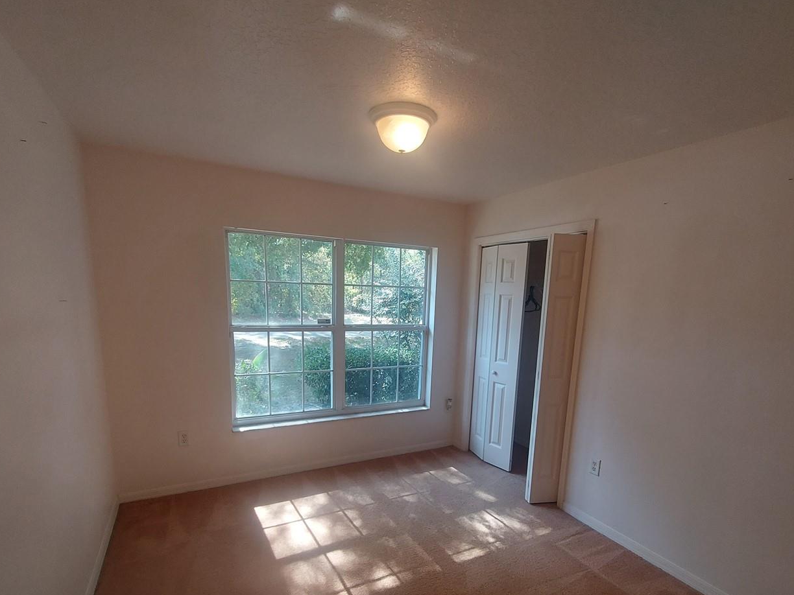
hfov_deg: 91.0
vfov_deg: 73.7
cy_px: 365
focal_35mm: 17
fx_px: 390
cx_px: 416
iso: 125
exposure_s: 1/60
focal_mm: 1.74
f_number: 2.2
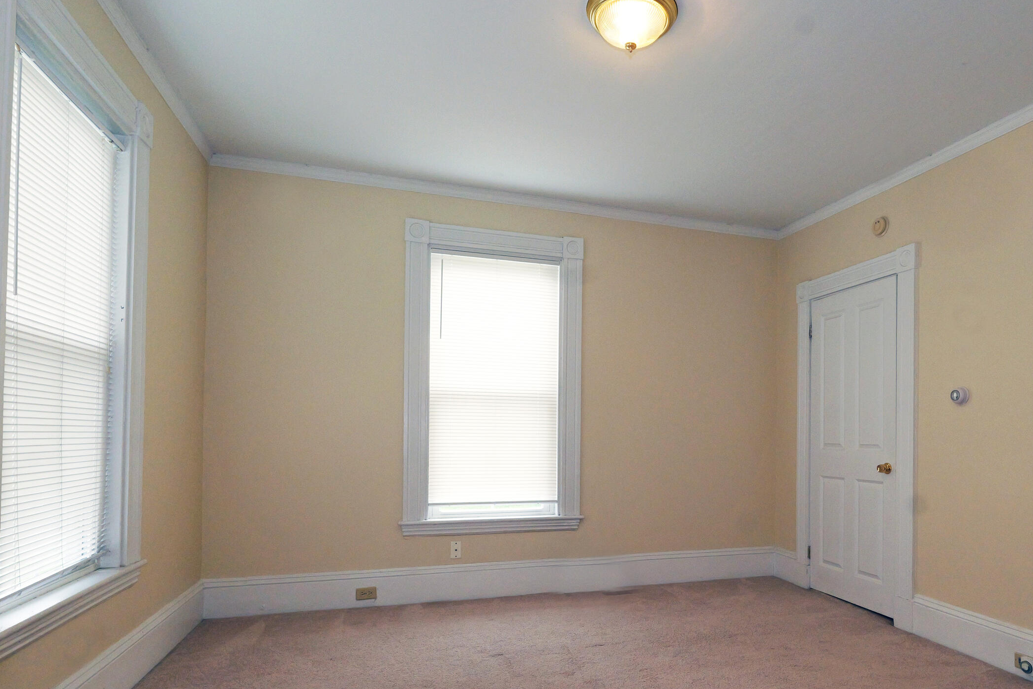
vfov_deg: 60.7
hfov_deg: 82.9
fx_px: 574
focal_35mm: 20
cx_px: 624
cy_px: 451
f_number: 10
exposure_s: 1/160
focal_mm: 14
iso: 3200
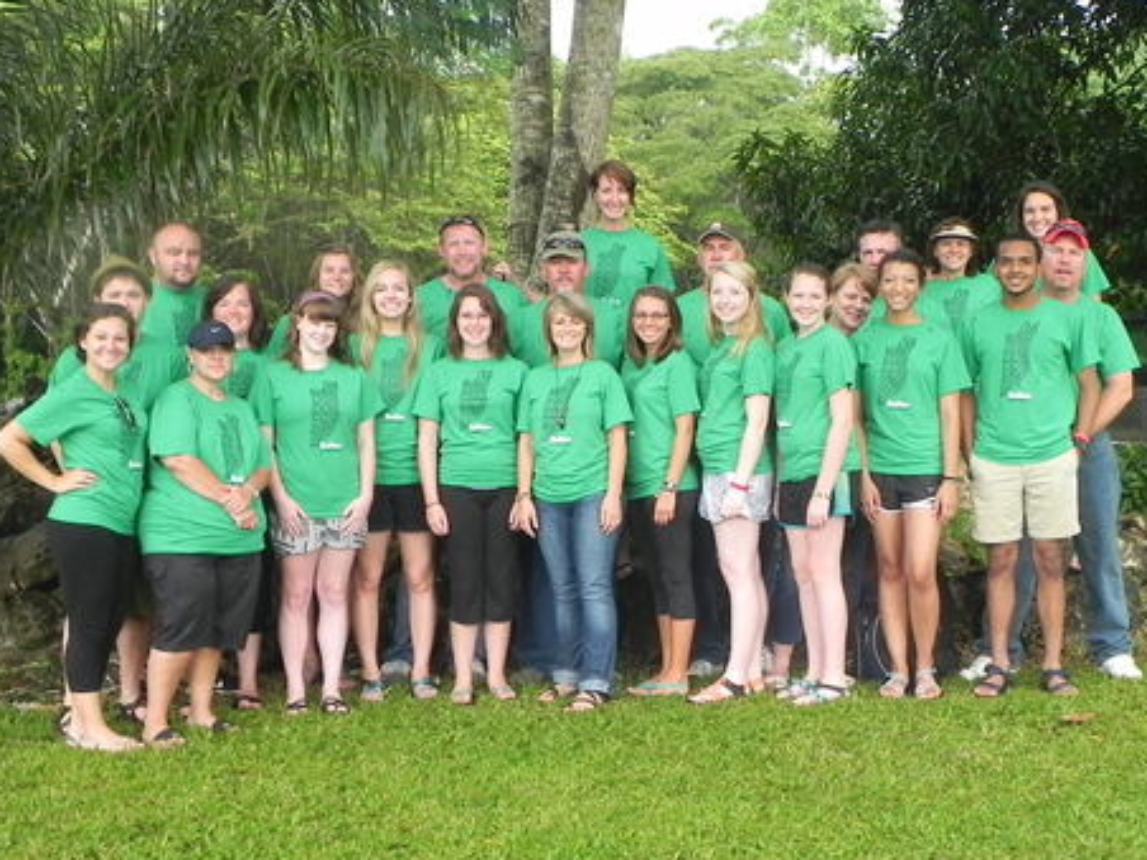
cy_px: 515
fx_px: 1955
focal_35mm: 59
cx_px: 695
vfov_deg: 24.8
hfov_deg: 32.6
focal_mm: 6.6
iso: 160
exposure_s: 1/120
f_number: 4
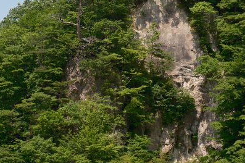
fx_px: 938
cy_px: -3
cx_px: 81
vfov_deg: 9.8
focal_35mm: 138
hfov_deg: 14.8
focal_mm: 44.1
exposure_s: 1/500
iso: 125
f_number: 4.5
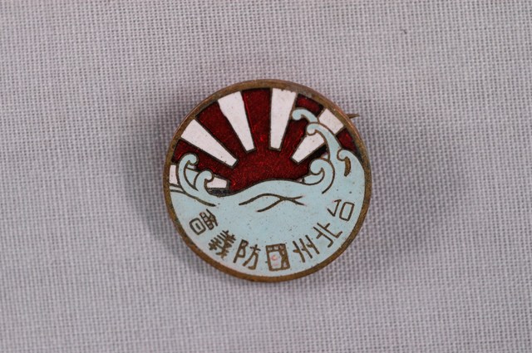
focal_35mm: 90
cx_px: 266
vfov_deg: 15.1
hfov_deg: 22.6
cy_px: 176
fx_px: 1328
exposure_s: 1/20
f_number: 8
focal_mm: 60
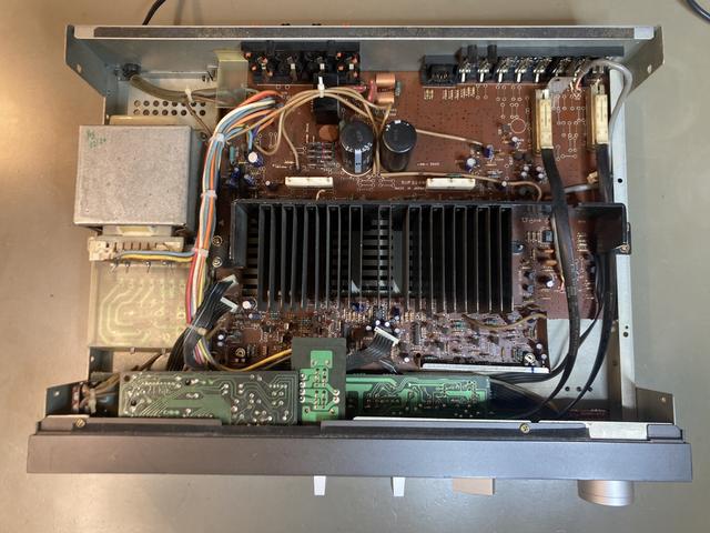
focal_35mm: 28
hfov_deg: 63.4
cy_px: 266
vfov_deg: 49.7
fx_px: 574
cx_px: 355
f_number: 1.8
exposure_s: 1/50
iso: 160
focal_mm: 3.99
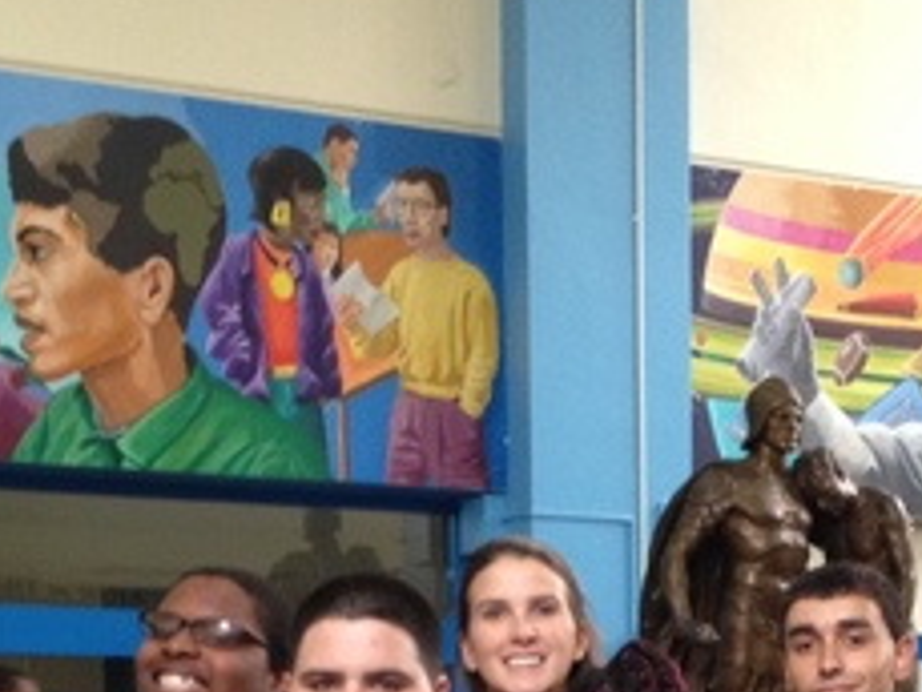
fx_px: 2931
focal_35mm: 110
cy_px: 962
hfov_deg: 17.7
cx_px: 725
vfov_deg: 12.9
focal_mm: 4.28
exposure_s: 1/20
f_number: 2.4
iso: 100
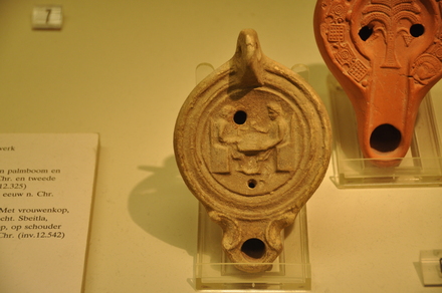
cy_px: 146
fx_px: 1471
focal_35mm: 120
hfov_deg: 17.1
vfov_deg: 11.4
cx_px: 221
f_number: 5
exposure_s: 1/160
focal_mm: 80
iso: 640
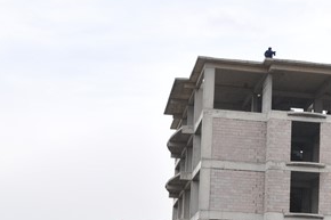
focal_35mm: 94
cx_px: 293
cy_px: 199
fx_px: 864
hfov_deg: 21.3
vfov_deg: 14.4
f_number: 6.3
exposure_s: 1/200
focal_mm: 28
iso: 200
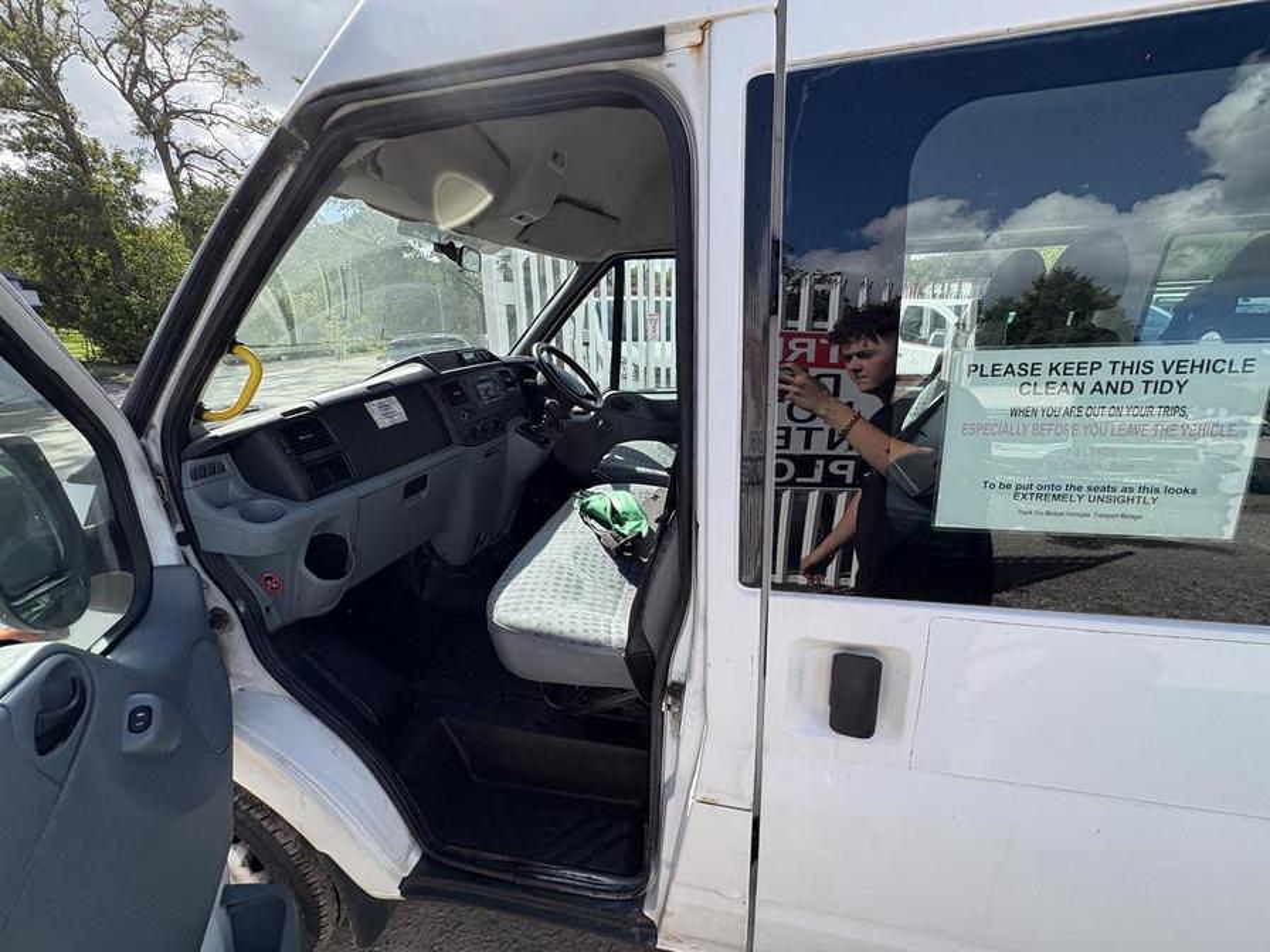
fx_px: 514
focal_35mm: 14
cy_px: 476
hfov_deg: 102.1
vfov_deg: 85.7
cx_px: 635
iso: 40
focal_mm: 2.22
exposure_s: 1/522
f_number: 2.2
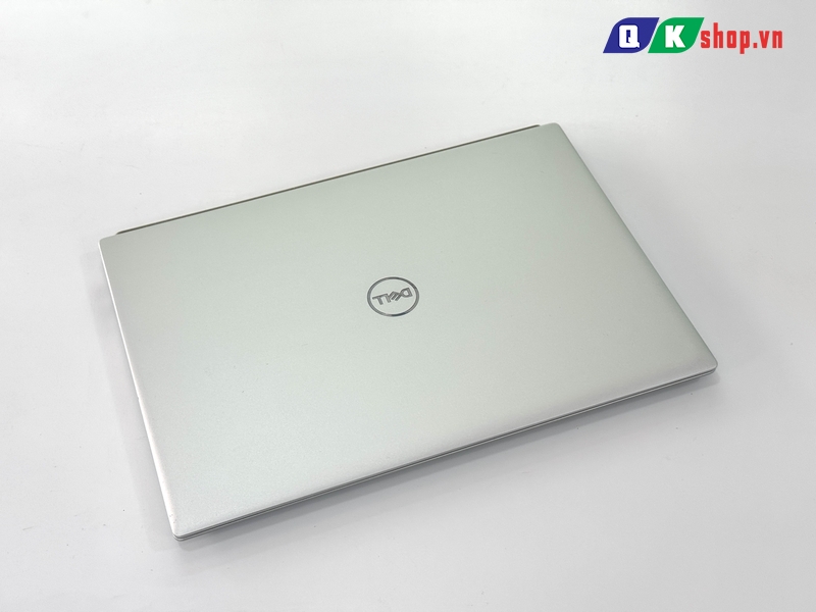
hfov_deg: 39.7
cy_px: 306
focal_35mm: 48
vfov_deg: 30.3
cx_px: 408
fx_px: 1131
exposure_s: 1/336
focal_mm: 6.76
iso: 64
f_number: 1.78
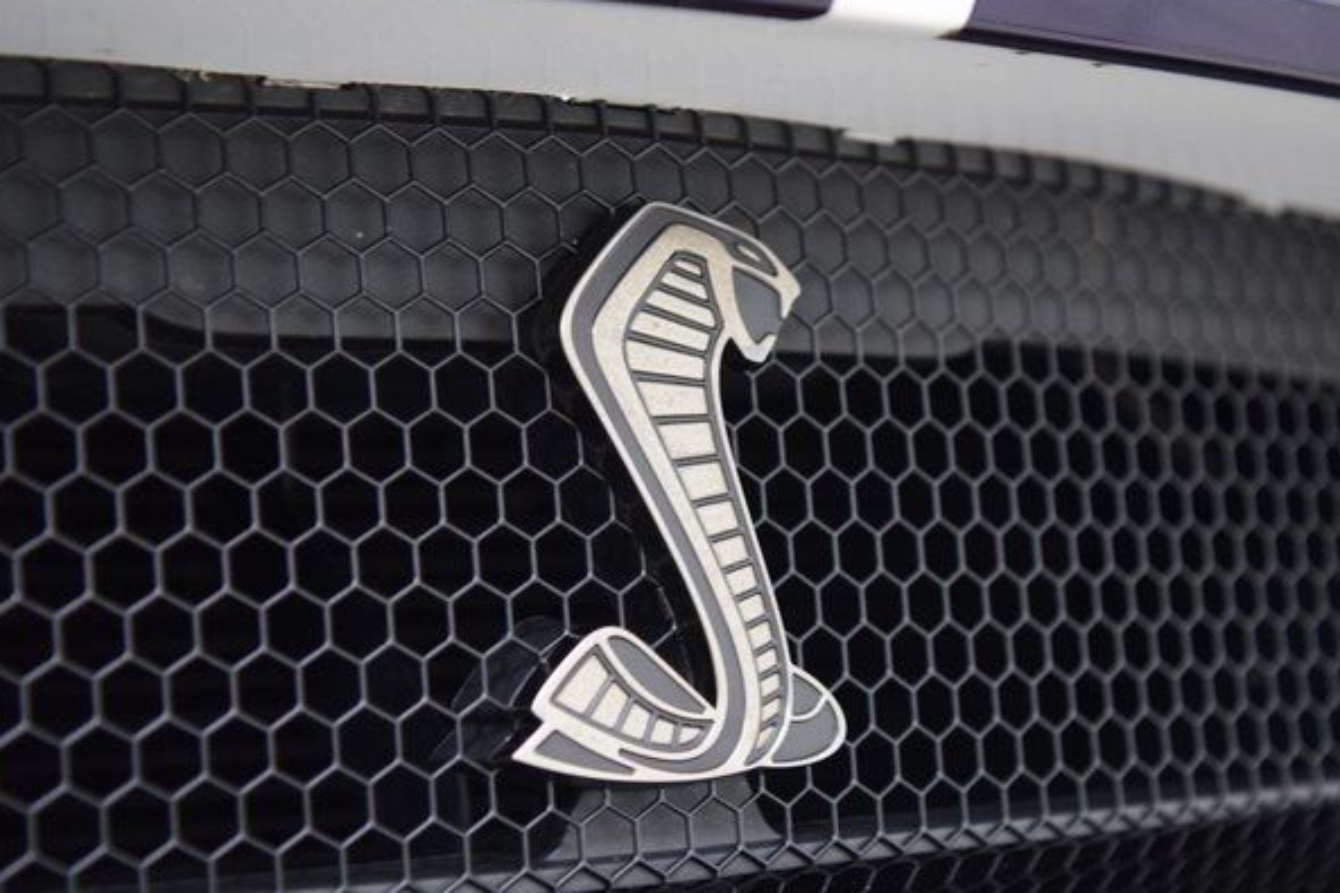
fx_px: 3014
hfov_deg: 25.1
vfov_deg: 16.8
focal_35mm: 81
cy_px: 474
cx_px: 707
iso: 1600
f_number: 2.8
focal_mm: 50
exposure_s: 1/40
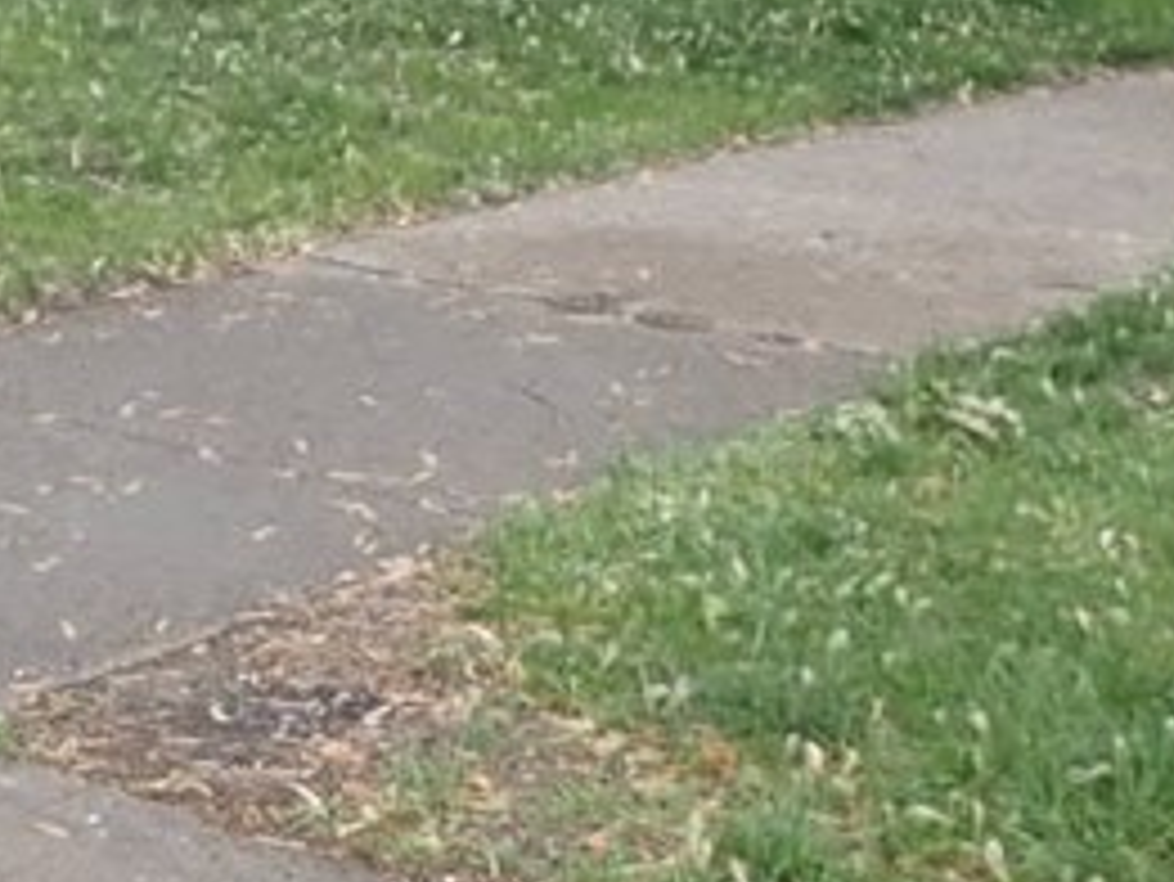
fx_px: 3325
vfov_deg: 14.6
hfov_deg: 18.6
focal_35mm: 98
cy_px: -171
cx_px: -342
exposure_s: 1/160
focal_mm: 4.5
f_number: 2
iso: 100
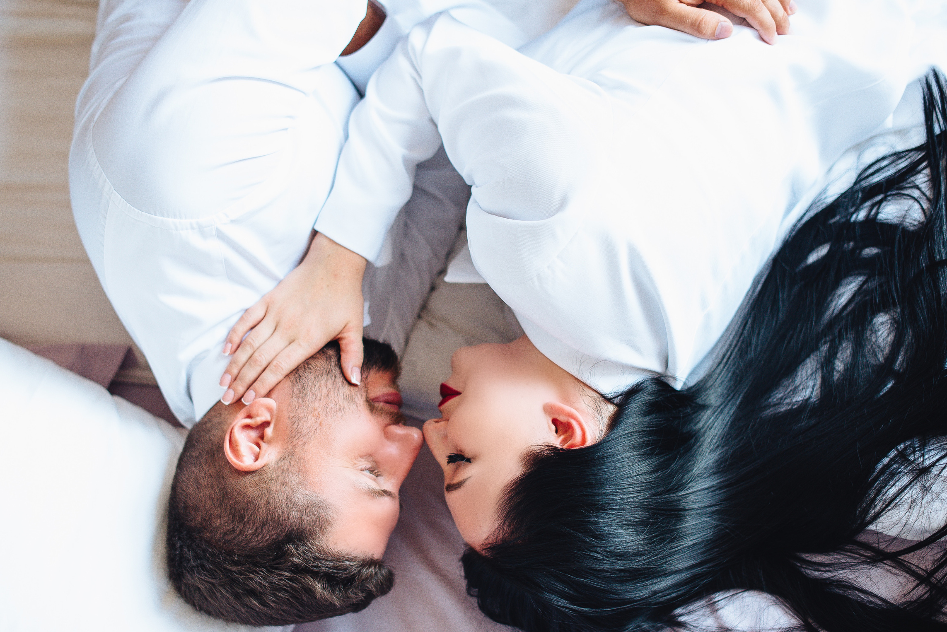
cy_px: 338
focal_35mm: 56
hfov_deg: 35.6
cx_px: 437
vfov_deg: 24.2
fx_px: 1474
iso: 800
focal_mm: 50
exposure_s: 1/250
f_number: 2.5
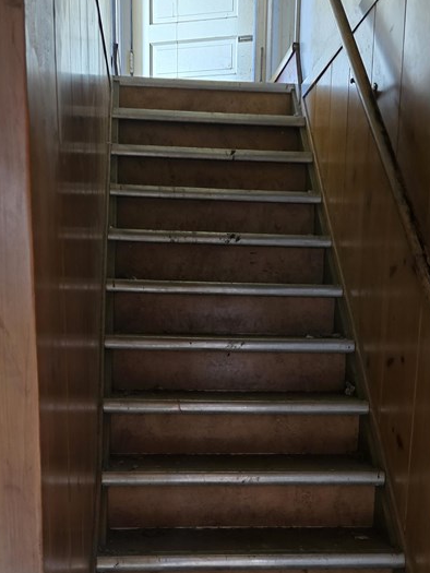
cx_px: 224
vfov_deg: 43.1
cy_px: 440
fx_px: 695
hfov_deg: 34.4
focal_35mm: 42
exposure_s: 1/24
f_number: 1.7
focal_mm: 6.3
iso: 1250
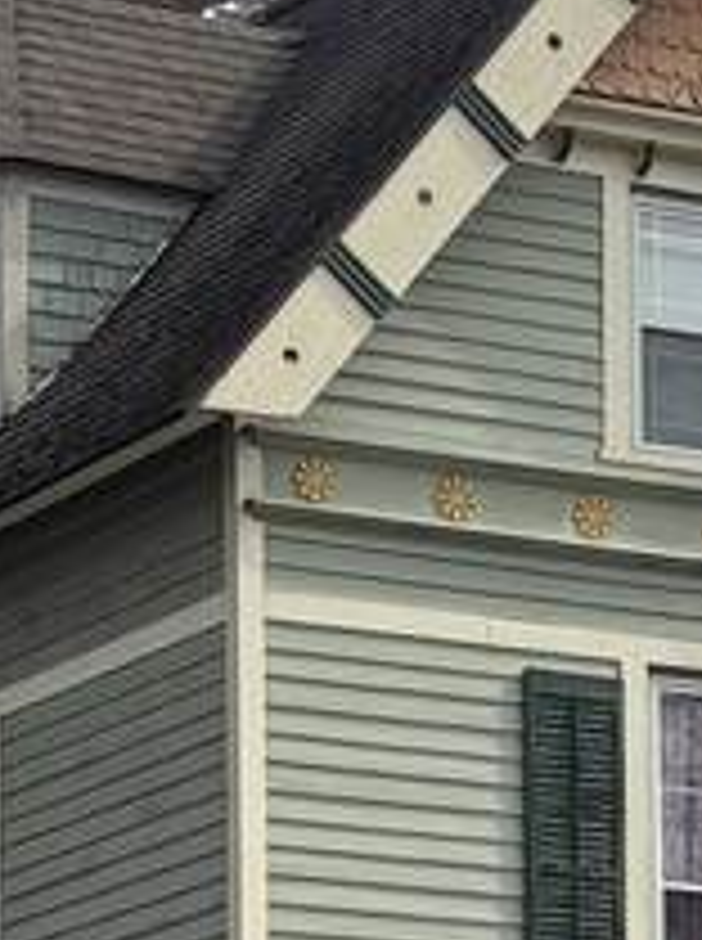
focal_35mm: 221
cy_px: 1579
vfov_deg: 8.7
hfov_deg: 6.7
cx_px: 882
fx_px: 5994
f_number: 1.78
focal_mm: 6.76
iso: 64
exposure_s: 1/4608
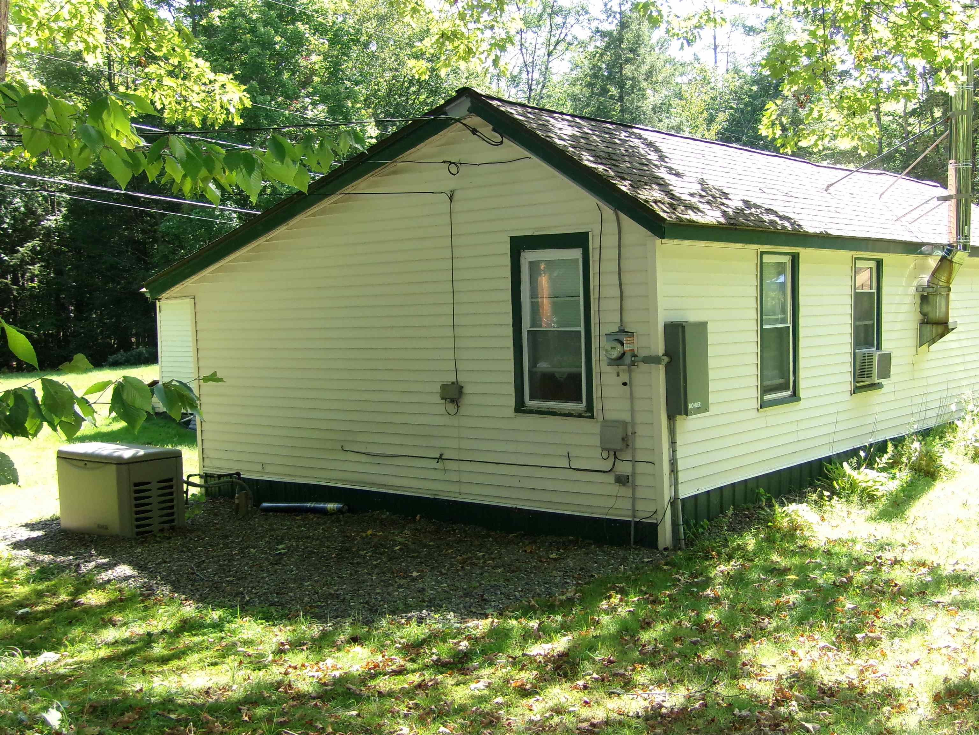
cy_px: 368
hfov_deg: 45.8
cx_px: 490
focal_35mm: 41
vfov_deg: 35.1
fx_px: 1160
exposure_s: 1/350
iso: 200
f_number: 3.6
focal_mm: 7.2
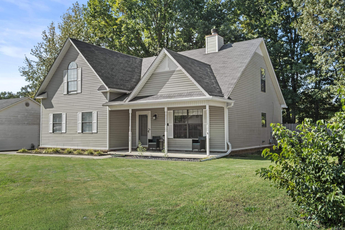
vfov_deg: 42.3
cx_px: 172
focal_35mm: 31
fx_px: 297
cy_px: 115
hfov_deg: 60.3
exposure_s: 1/50
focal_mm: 20.9
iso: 200
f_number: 8
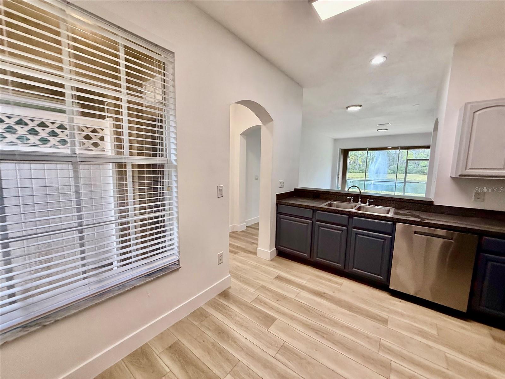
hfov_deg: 102.1
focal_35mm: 14
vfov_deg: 85.7
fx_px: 204
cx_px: 252
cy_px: 190
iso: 160
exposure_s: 1/120
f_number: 2.2
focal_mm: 2.22
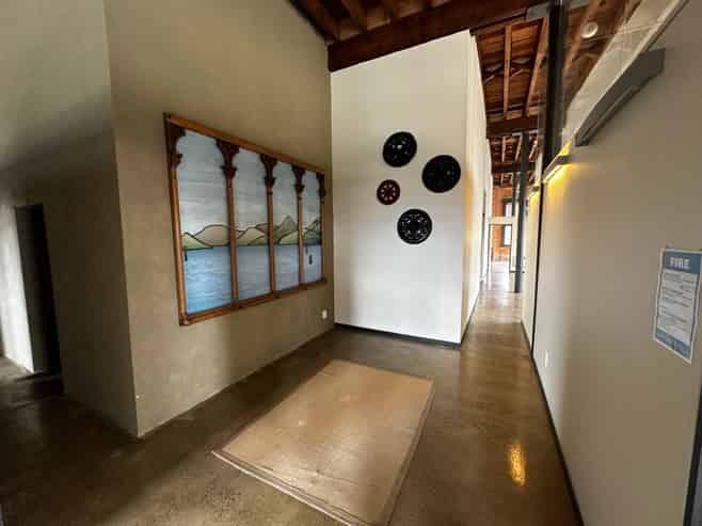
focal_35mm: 14
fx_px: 284
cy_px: 263
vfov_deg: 85.6
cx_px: 351
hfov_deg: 102.1
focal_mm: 2.22
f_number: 2.2
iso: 200
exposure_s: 1/50
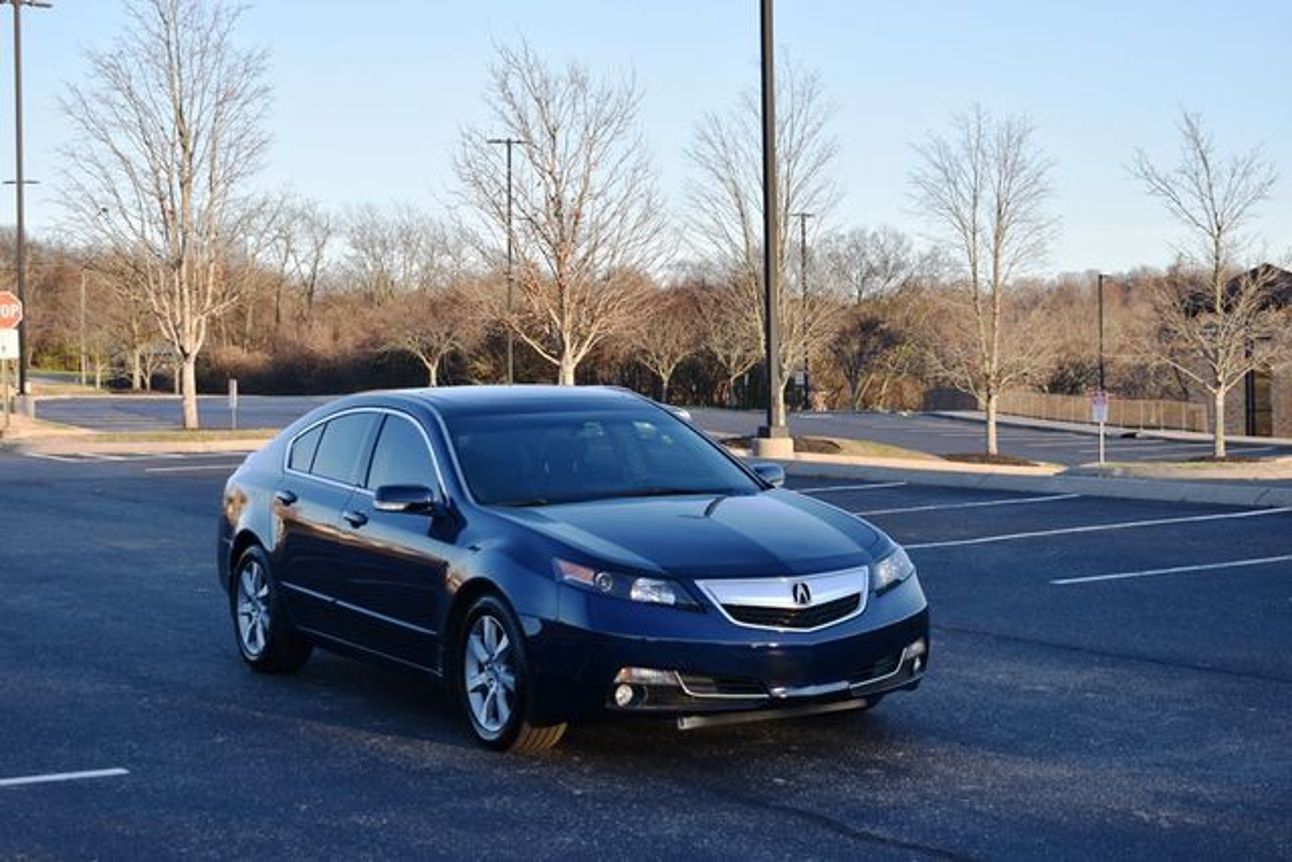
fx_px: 2261
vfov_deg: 21.6
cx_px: 646
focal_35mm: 63
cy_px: 431
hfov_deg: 31.9
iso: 200
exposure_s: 1/250
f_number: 6.3
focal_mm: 42
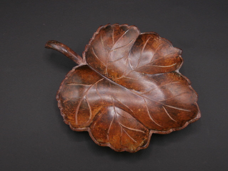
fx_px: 250
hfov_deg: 49.0
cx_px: 114
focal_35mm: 38
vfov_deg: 37.7
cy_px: 86
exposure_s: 1/160
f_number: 3.9
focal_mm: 6.67
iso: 200
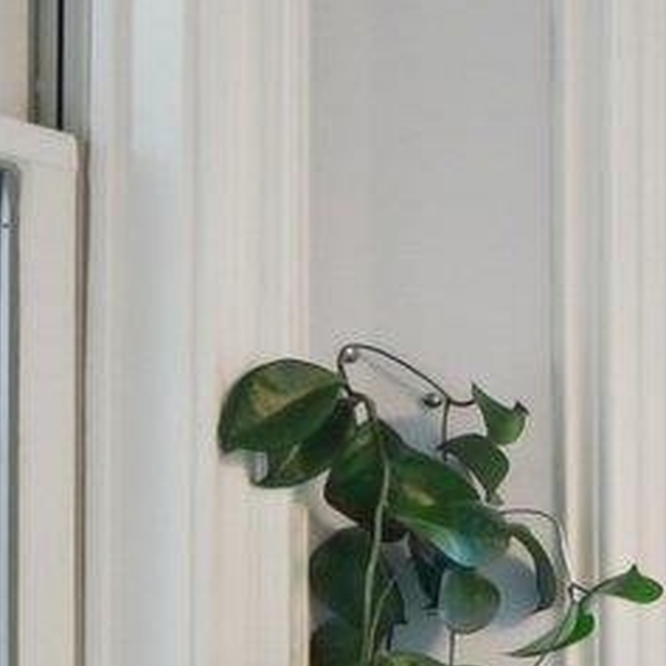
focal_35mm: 110
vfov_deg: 15.4
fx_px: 2394
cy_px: 740
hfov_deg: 8.4
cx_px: 2602
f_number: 8
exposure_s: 1/15
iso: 400
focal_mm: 10
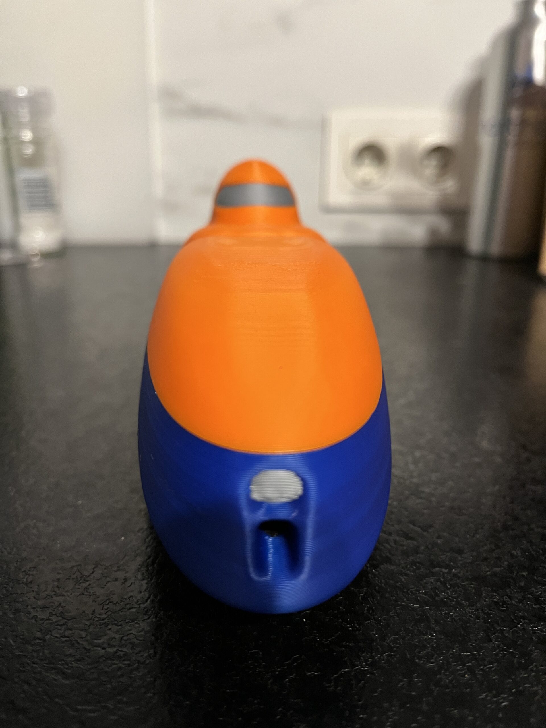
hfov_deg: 53.1
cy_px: 364
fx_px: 547
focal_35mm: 26
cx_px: 273
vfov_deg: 67.3
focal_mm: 5.1
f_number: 1.6
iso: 400
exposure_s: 1/33
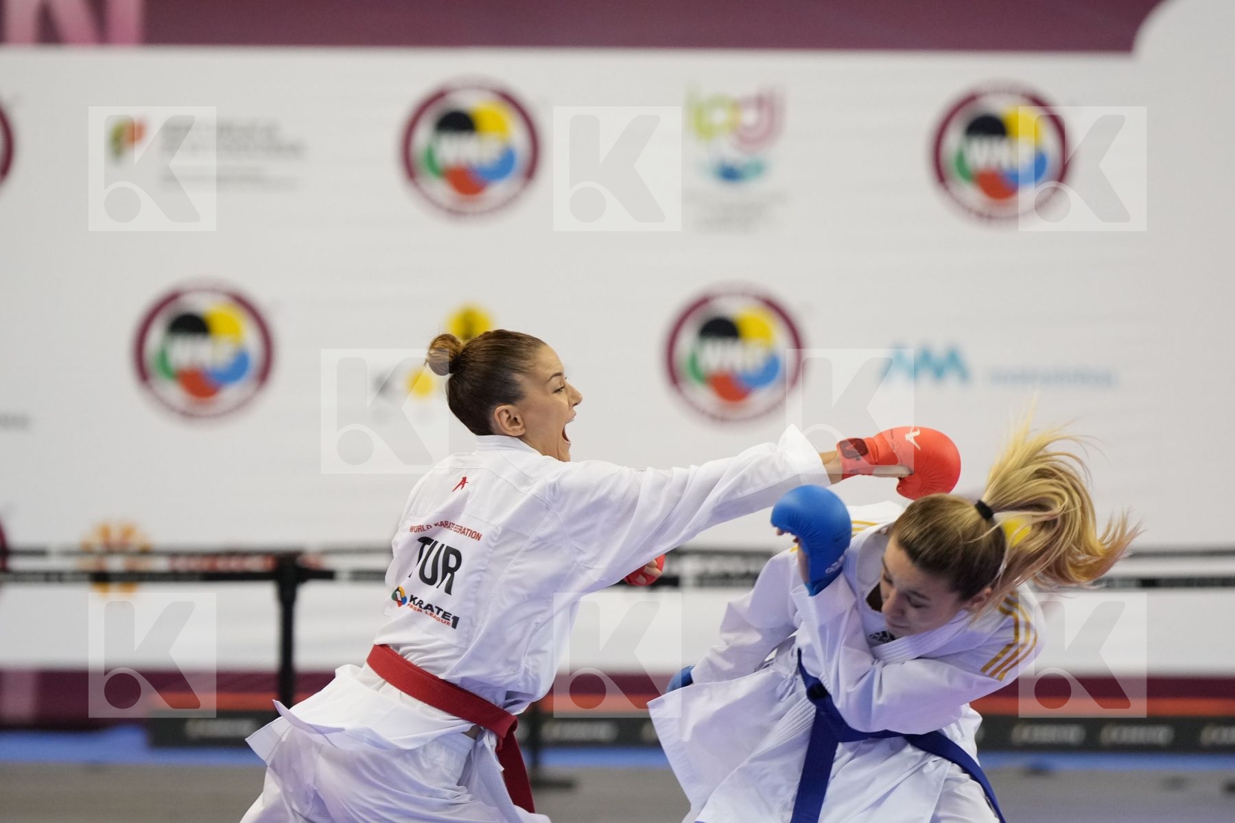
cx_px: 618
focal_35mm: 226
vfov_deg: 6.1
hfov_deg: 9.1
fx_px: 7752
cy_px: 412
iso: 3200
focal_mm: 151
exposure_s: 1/1000
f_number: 2.8
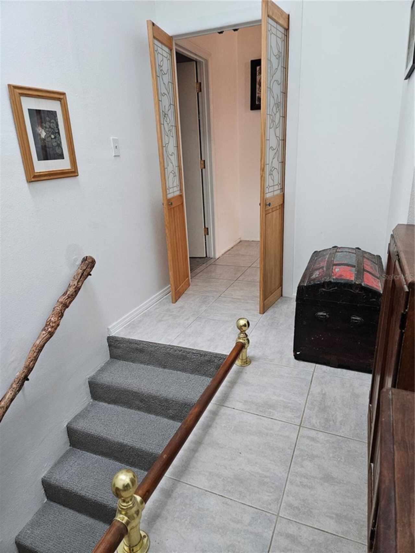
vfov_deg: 73.9
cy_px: 276
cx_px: 208
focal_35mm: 23
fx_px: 368
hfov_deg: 58.9
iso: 640
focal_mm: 5.4
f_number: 1.8
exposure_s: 1/120
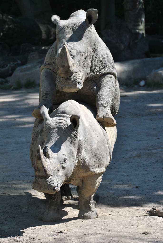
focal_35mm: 240
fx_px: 1626
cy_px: 122
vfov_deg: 8.6
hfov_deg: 5.7
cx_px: 82
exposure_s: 1/500
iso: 200
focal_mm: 160
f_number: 5
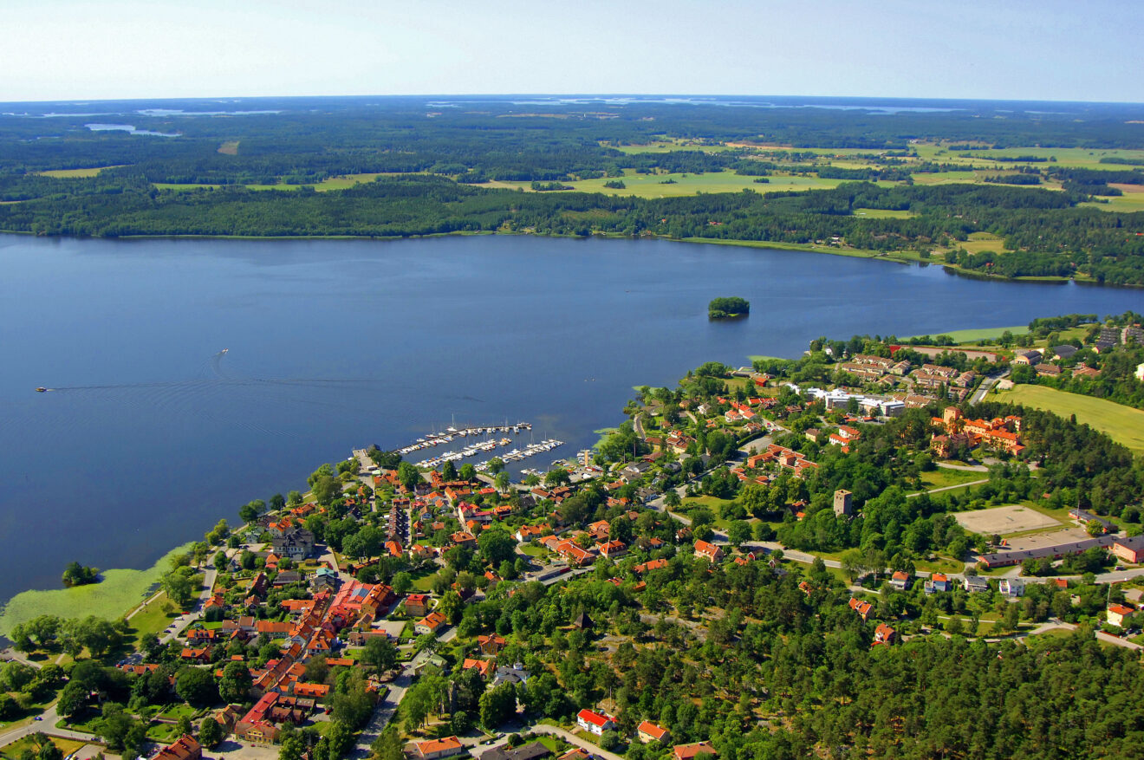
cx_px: 572
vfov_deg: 36.8
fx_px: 1143
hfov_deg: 53.2
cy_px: 380
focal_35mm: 36
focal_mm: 24
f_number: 5.6
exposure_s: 1/1000
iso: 400
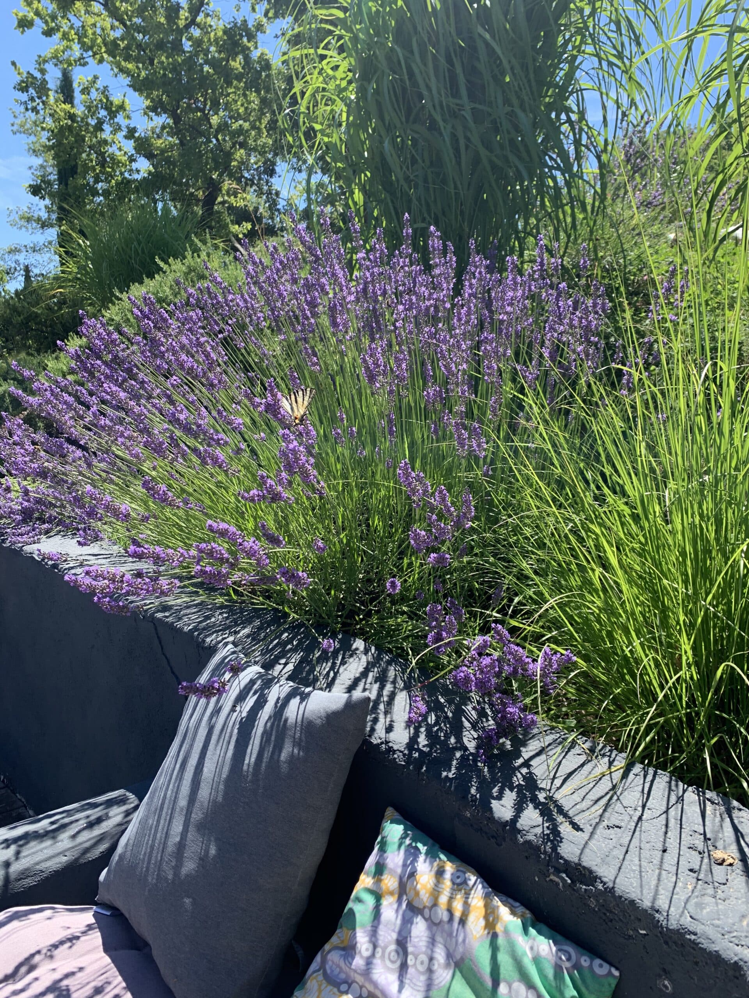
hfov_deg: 53.1
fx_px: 750
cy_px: 499
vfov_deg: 67.3
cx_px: 374
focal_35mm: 26
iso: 25
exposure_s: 1/815
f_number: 1.8
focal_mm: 4.25
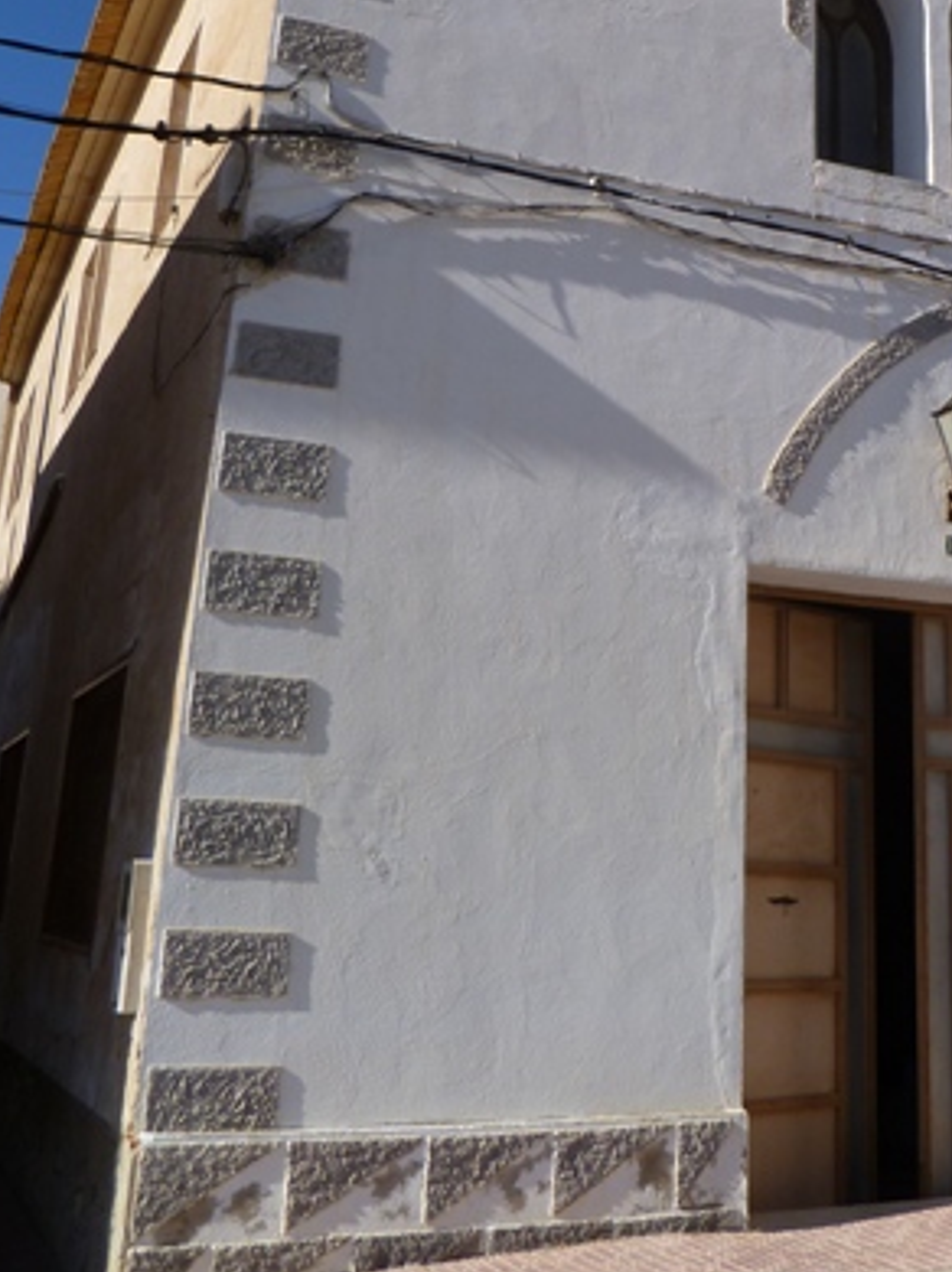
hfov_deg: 30.6
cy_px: 287
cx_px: 773
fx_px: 1689
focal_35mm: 46
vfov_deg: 39.9
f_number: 3.3
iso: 80
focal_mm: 5
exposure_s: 1/1000
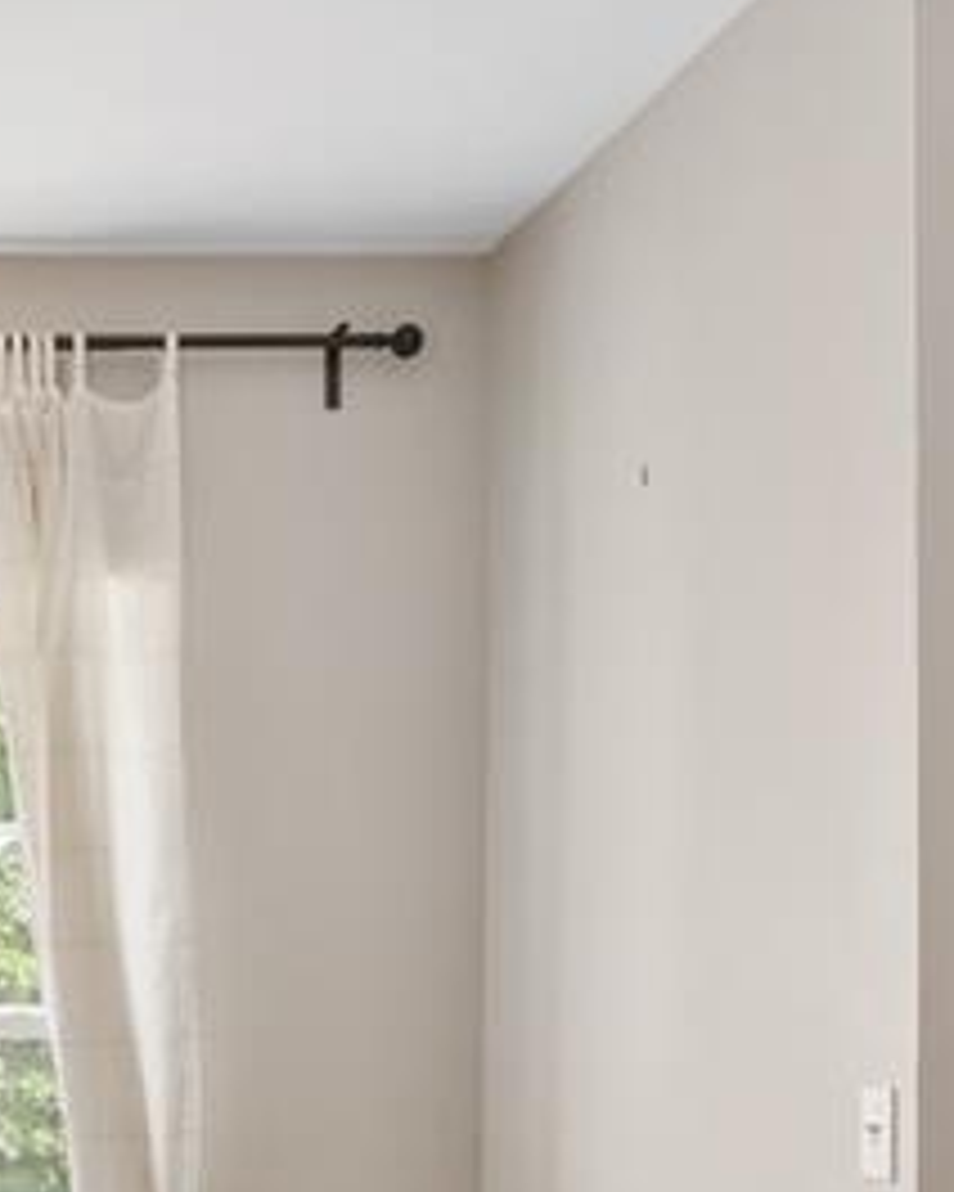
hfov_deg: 22.7
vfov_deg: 31.1
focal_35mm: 58
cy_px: 1048
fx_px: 2047
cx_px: -360
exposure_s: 1/13
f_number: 8
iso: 400
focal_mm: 8
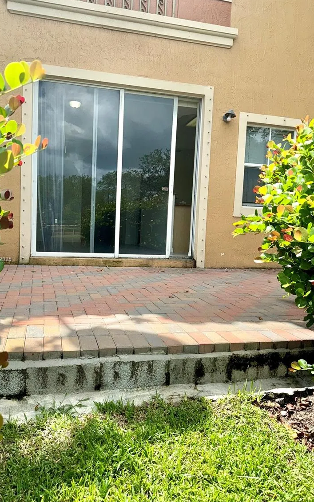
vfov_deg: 68.4
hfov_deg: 45.8
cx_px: 130
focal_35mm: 27
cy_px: 260
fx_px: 370
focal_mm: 6.76
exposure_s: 1/3759
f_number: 1.78
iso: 50
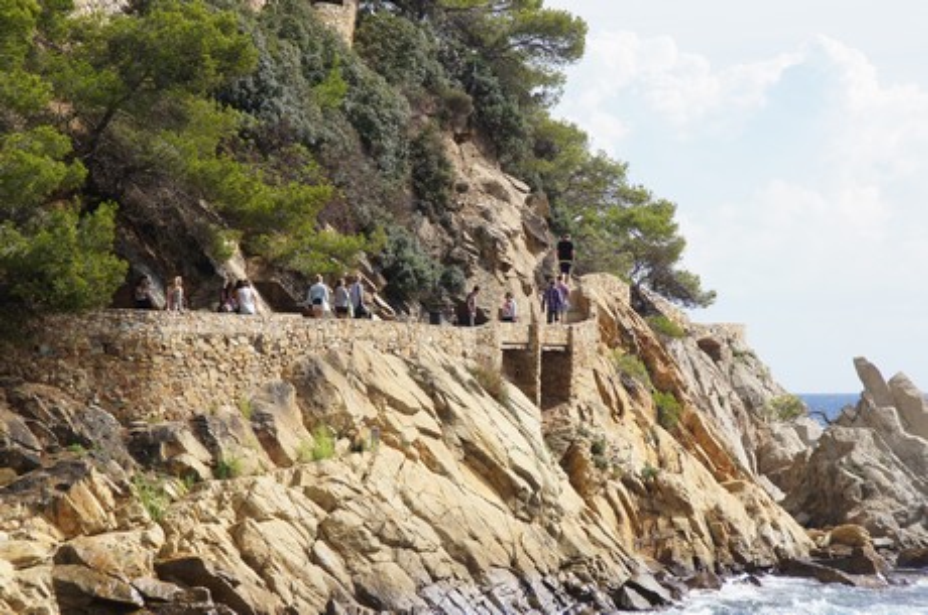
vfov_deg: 8.7
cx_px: 464
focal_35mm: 158
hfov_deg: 13.1
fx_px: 4053
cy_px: 308
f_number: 9
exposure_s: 1/200
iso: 100
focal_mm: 105
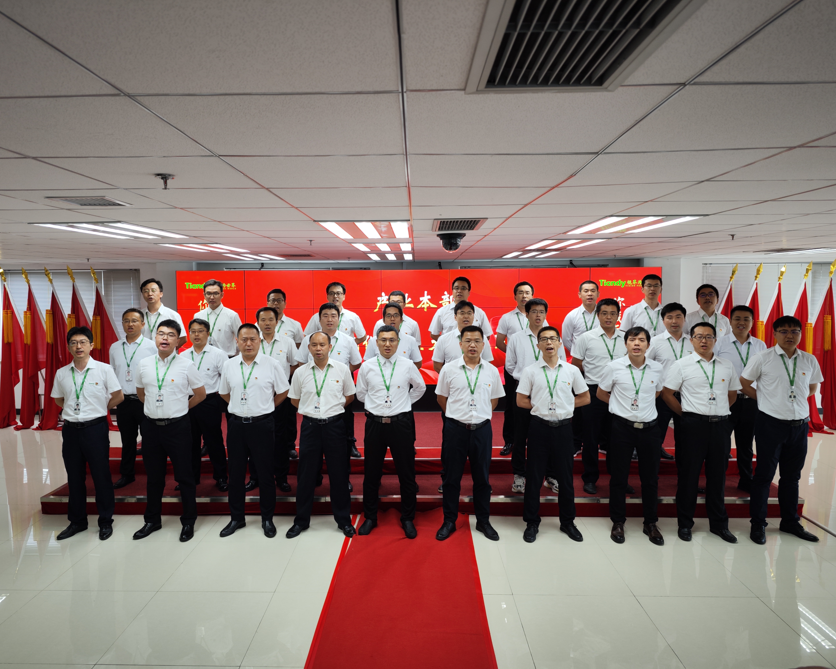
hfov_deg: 70.3
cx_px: 412
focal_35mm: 24
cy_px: 334
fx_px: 594
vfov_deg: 58.8
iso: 119
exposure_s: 1/100
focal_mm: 8.7
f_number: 1.9
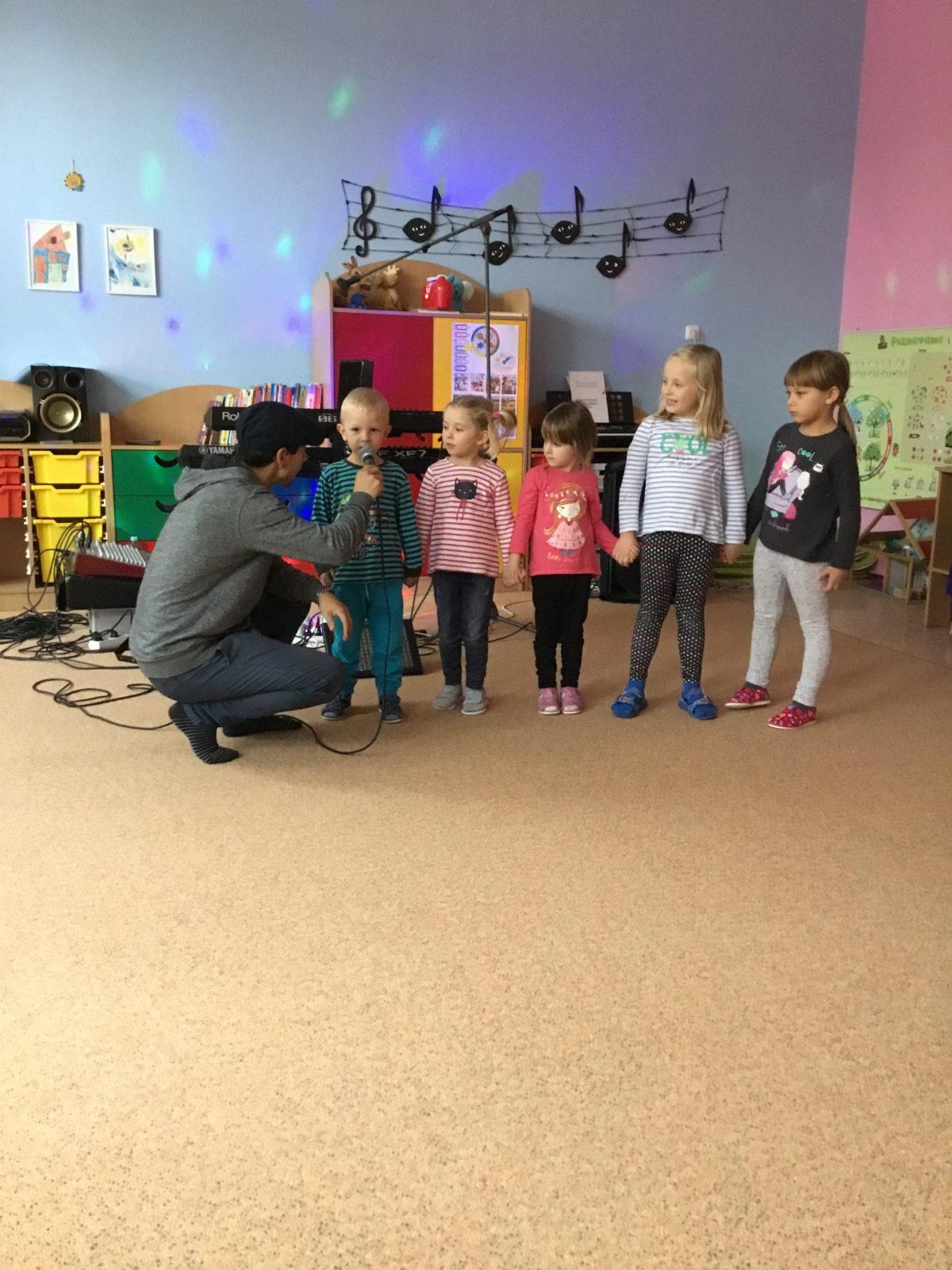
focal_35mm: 31
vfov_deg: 58.4
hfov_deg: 45.4
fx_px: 1137
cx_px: 476
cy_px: 635
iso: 250
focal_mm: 3.3
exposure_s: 1/17
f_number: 2.4
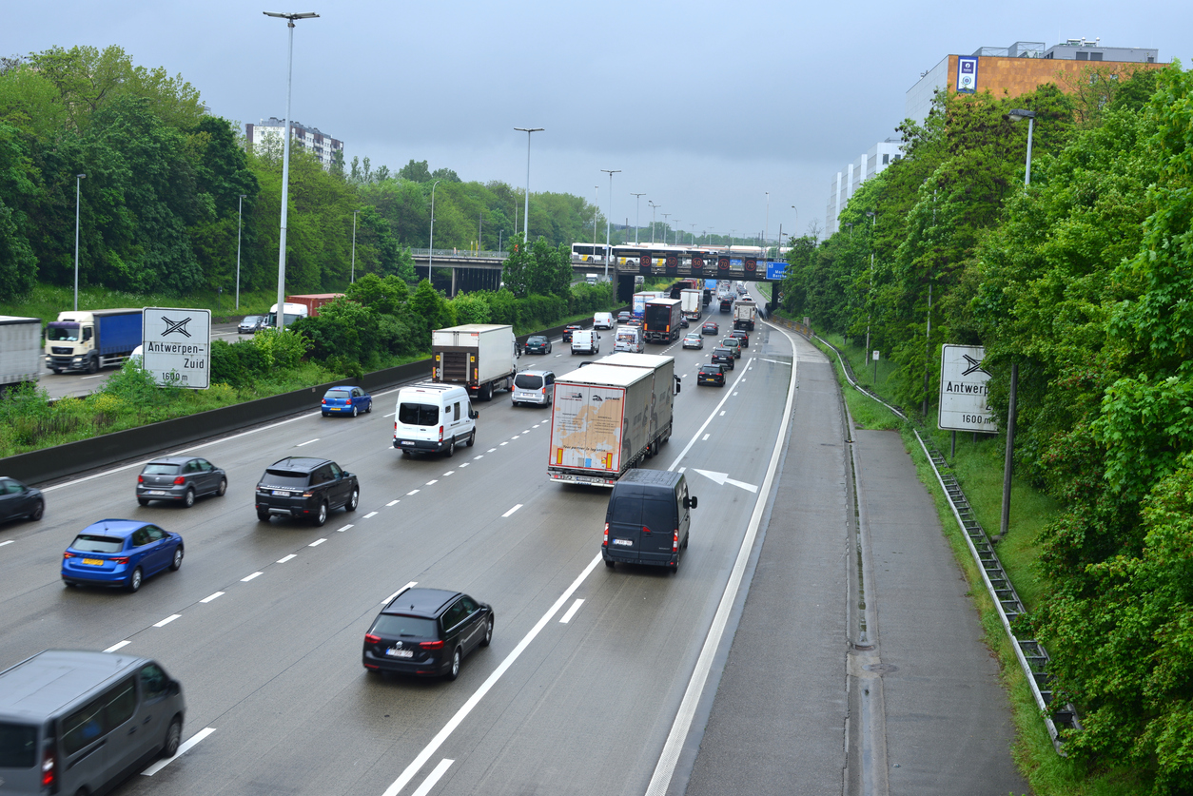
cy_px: 398
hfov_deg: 43.6
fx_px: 1492
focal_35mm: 45
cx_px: 596
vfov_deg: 29.9
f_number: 11
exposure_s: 1/80
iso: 125
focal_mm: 45
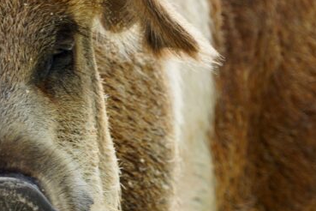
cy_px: 127
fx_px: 3827
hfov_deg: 4.7
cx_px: -45
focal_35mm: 436
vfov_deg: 3.2
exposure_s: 1/250
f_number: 7.1
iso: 100
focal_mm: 157
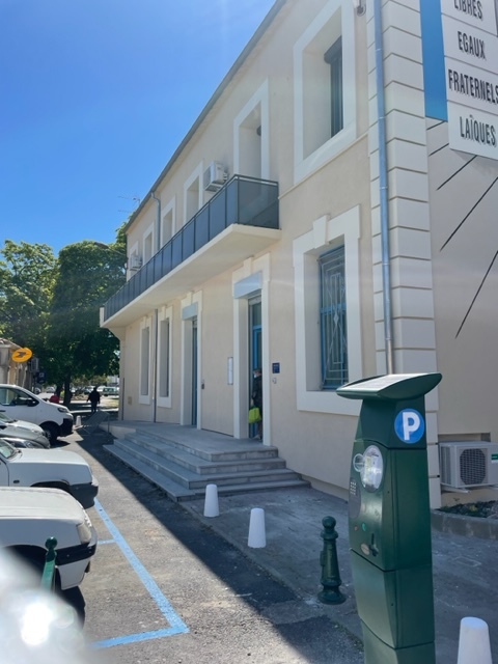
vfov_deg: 67.3
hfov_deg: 53.1
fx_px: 499
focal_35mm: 26
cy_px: 332
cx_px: 249
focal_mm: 4.2
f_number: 1.6
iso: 32
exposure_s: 1/2506
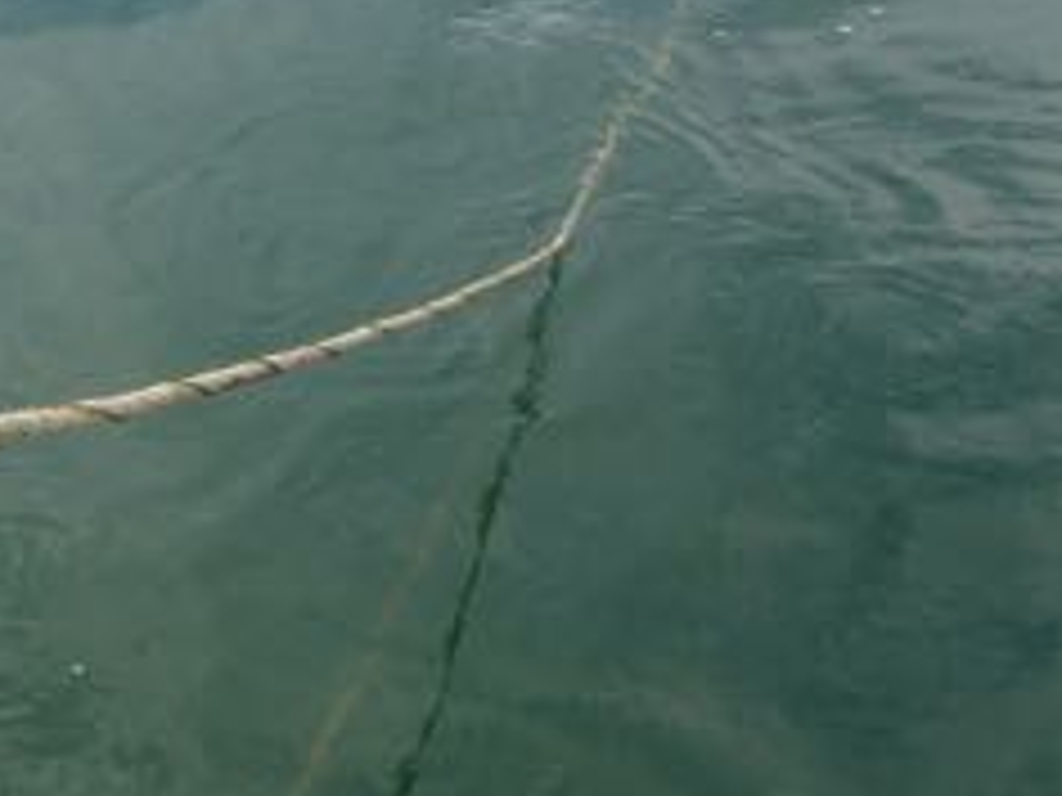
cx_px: -338
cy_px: 477
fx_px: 2332
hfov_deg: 22.7
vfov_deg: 19.4
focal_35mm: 76
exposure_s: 1/640
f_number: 3.3
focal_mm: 4.9
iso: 100
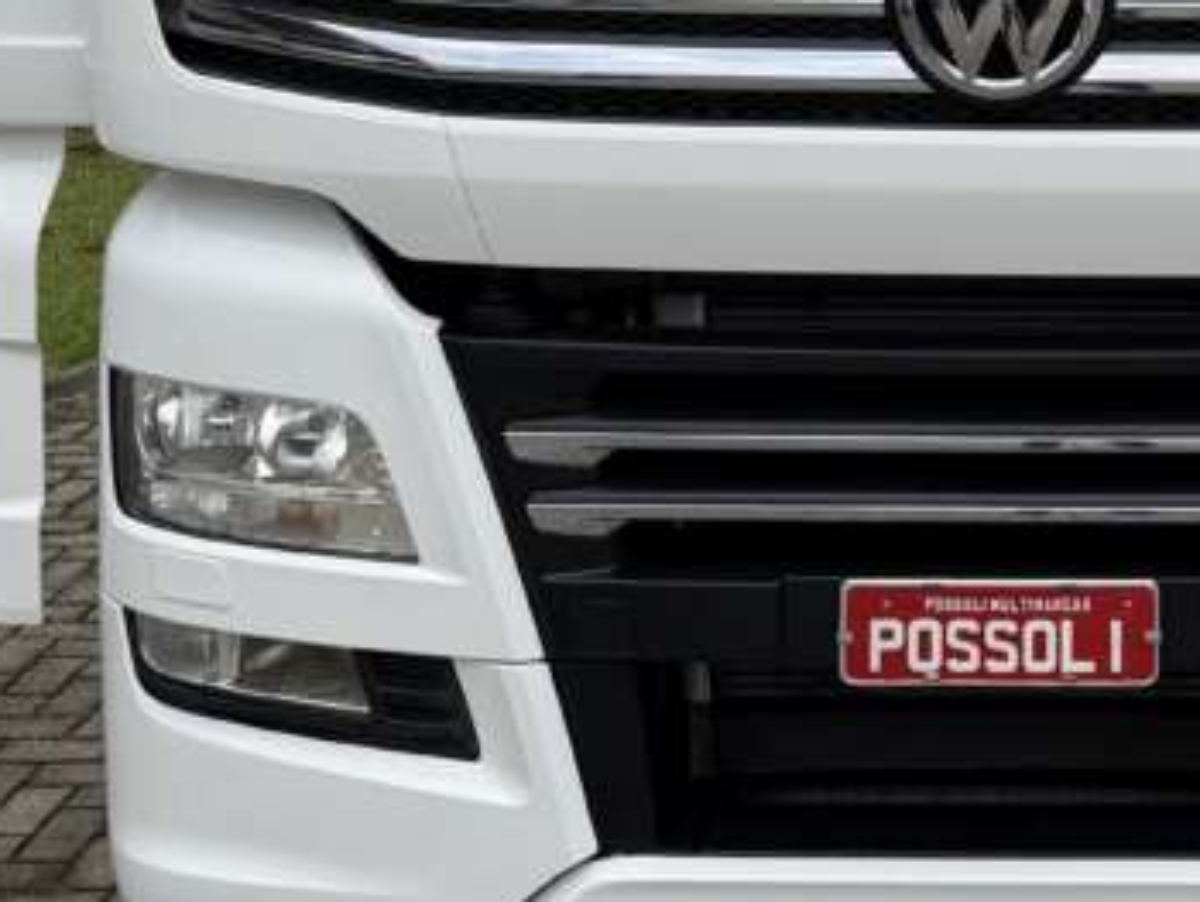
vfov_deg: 18.8
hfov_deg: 25.5
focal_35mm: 74
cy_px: -189
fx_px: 2567
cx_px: 1090
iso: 80
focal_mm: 6.76
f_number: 1.78
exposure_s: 1/1585
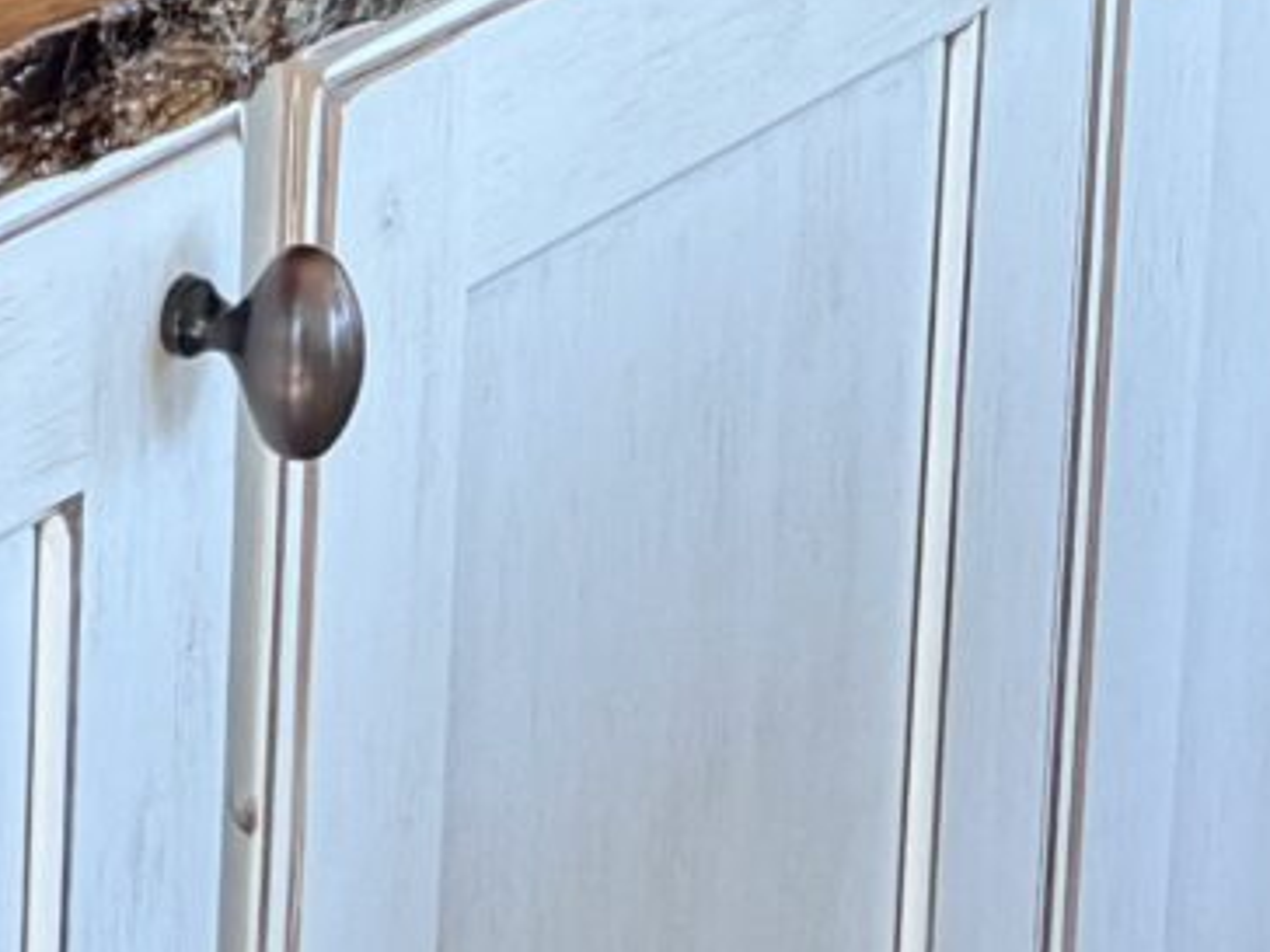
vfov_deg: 8.0
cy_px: -1437
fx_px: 6200
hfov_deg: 10.5
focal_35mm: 169
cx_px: -1483
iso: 125
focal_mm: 6.76
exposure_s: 1/120
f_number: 1.78
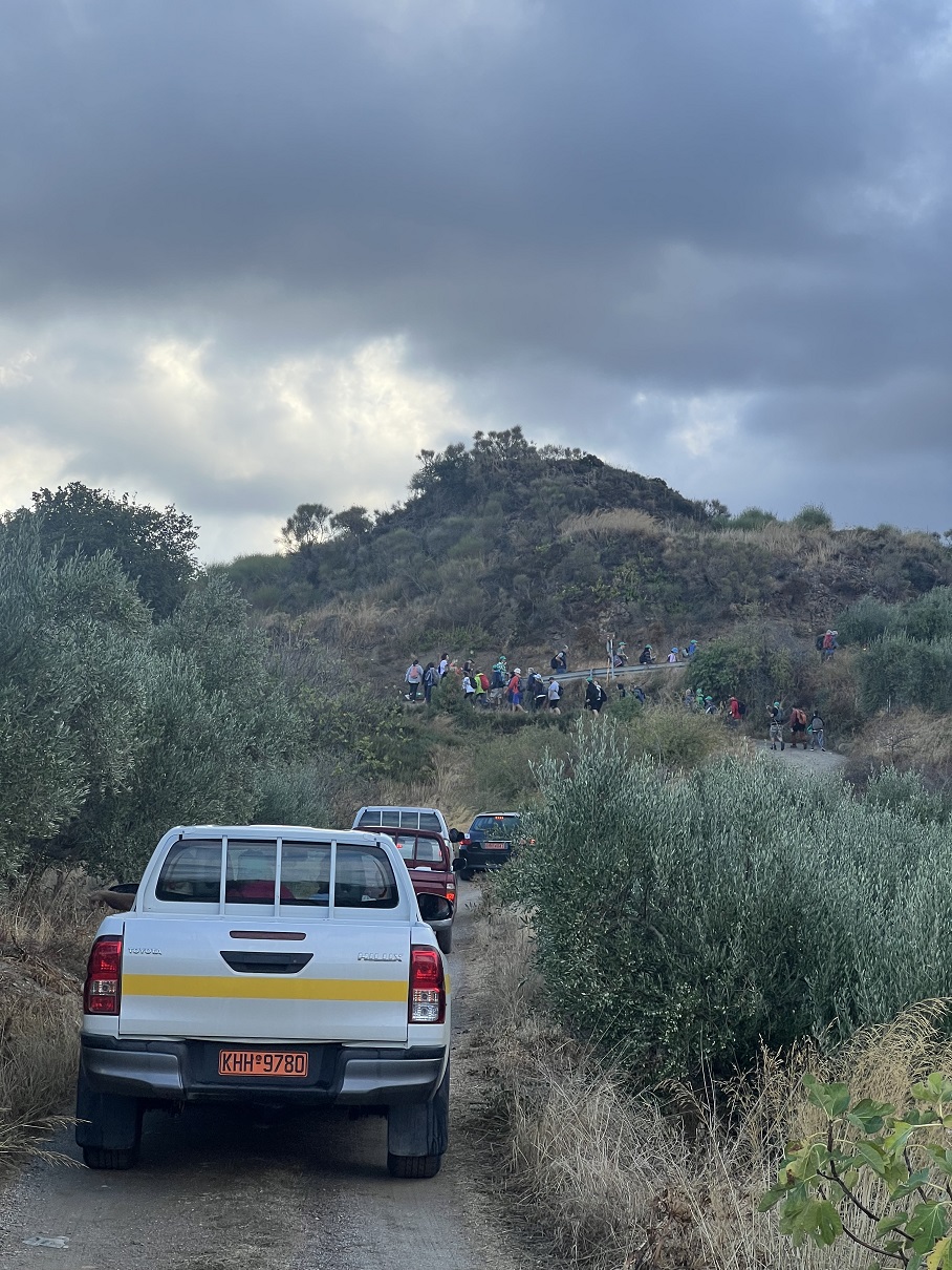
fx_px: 2823
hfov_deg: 19.1
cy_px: 635
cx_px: 476
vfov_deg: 25.3
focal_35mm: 77
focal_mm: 9
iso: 32
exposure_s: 1/236
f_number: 2.8
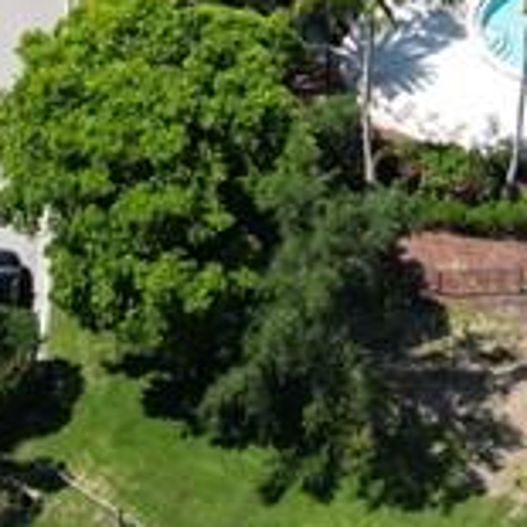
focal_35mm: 140
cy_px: -476
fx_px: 2411
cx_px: 303
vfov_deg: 11.4
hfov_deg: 12.5
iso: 140
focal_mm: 6.72
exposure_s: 1/3000
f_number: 1.7
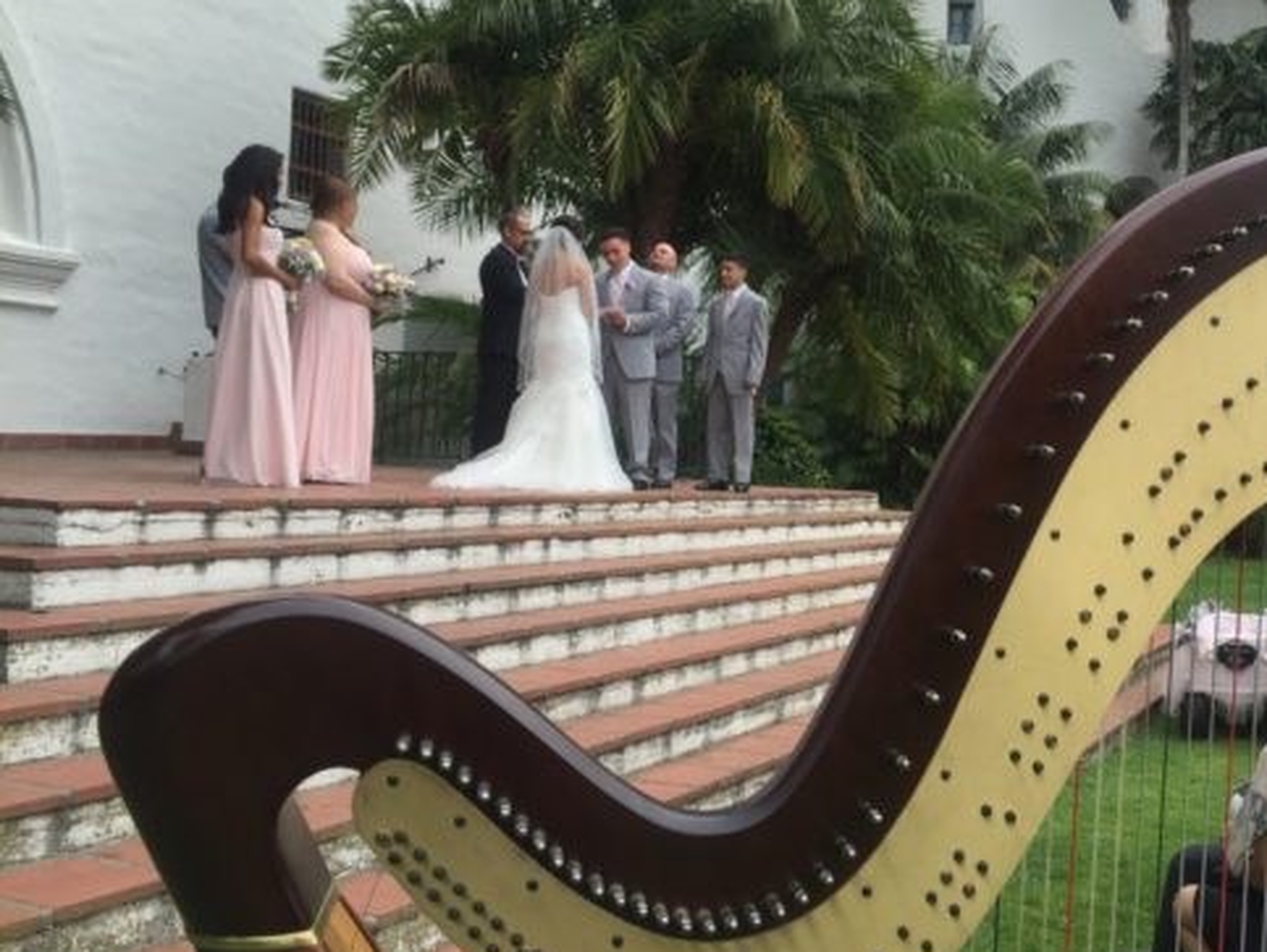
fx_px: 1465
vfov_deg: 35.9
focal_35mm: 40
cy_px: 383
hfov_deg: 45.9
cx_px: 868
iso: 32
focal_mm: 4.15
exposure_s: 1/807
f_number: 2.2
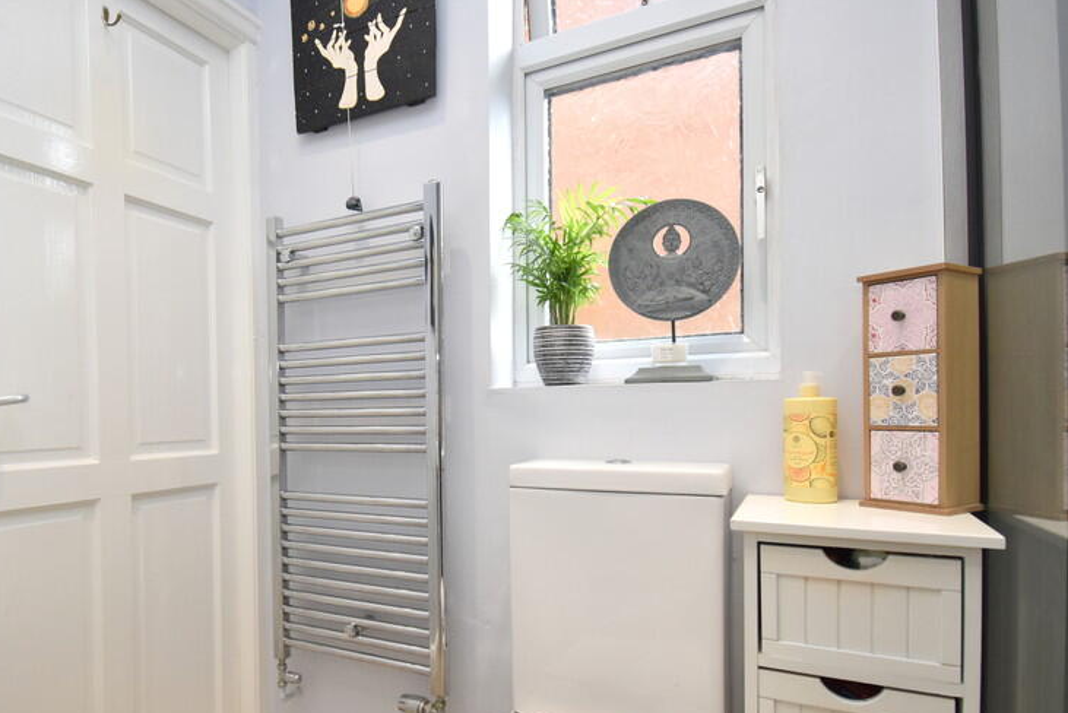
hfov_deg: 79.8
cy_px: 426
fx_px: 623
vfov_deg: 59.1
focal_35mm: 21
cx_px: 405
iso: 800
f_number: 4.5
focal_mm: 10
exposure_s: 1/160
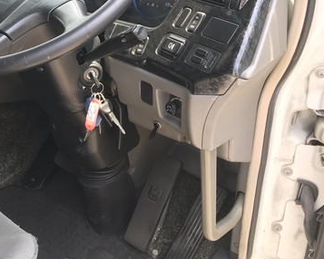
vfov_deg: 30.3
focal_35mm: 49
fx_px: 470
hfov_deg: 36.0
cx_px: 40
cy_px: 59
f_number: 1.8
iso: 20
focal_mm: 3.99
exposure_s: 1/137
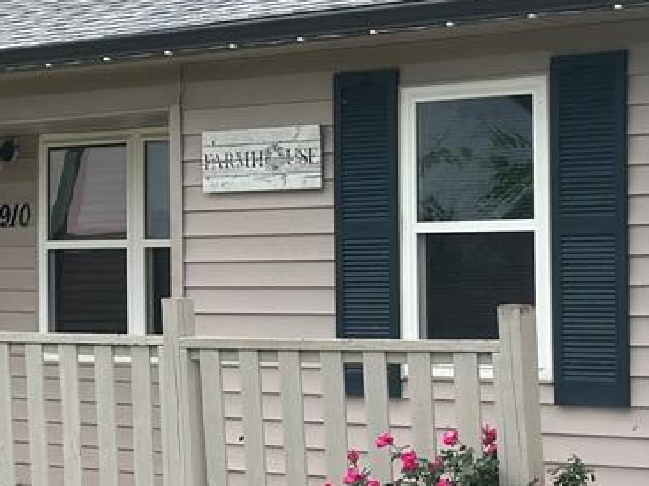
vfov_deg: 11.1
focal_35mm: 134
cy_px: 177
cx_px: 7
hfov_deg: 14.5
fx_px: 2511
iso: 80
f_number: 1.78
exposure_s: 1/4016
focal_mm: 6.86
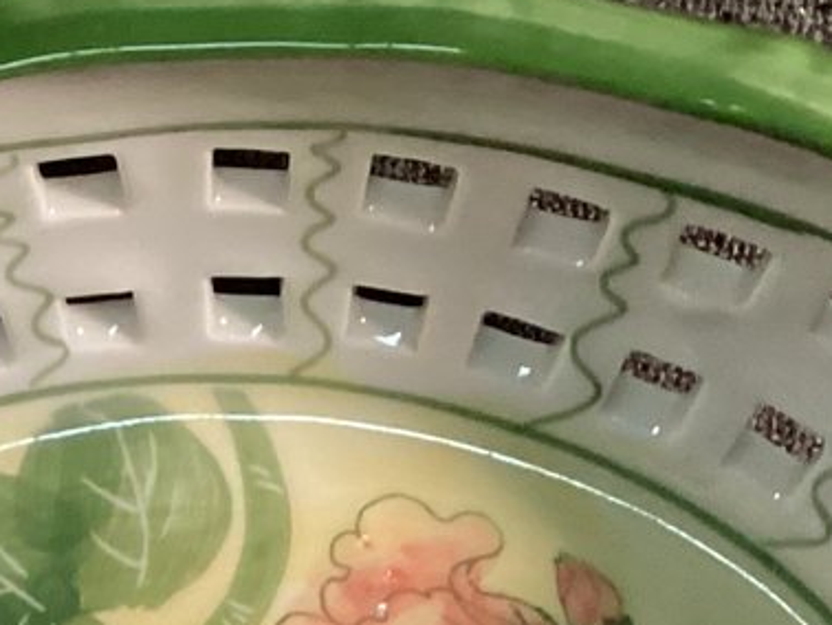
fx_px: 2982
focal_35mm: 124
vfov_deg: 11.2
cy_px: 1079
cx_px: 234
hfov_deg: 15.8
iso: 400
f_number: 2.4
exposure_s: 1/60
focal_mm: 3.3
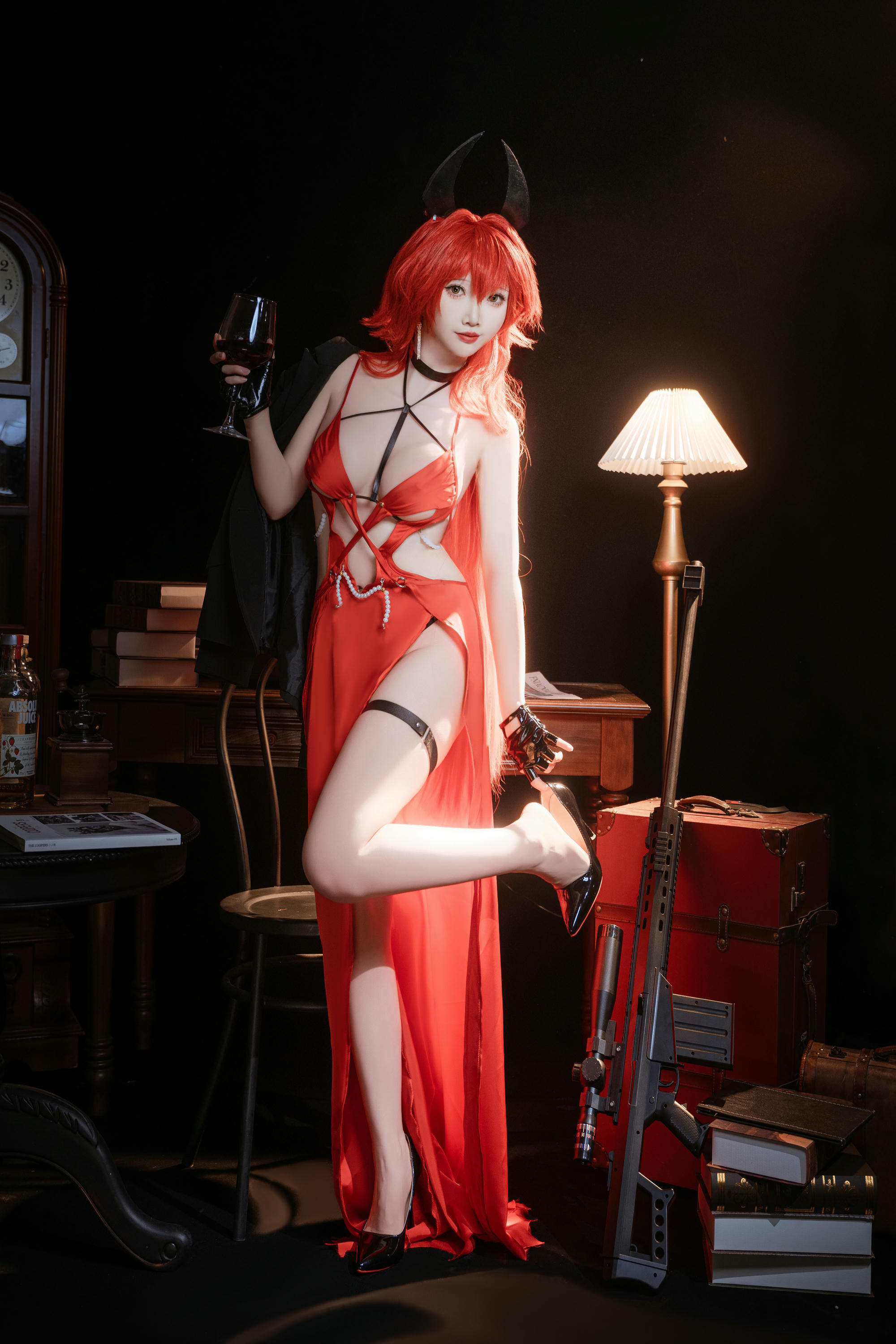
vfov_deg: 48.5
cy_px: 672
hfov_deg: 33.4
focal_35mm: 40
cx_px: 448
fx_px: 1493
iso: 640
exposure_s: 1/80
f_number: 4
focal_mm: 40
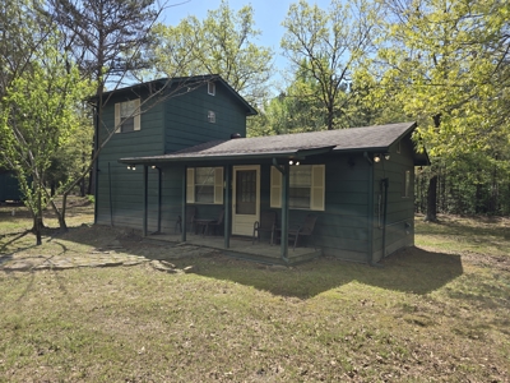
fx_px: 339
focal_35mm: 23
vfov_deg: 58.9
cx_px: 255
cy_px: 192
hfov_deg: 73.9
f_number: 1.7
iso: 12
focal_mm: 6.3
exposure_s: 1/535
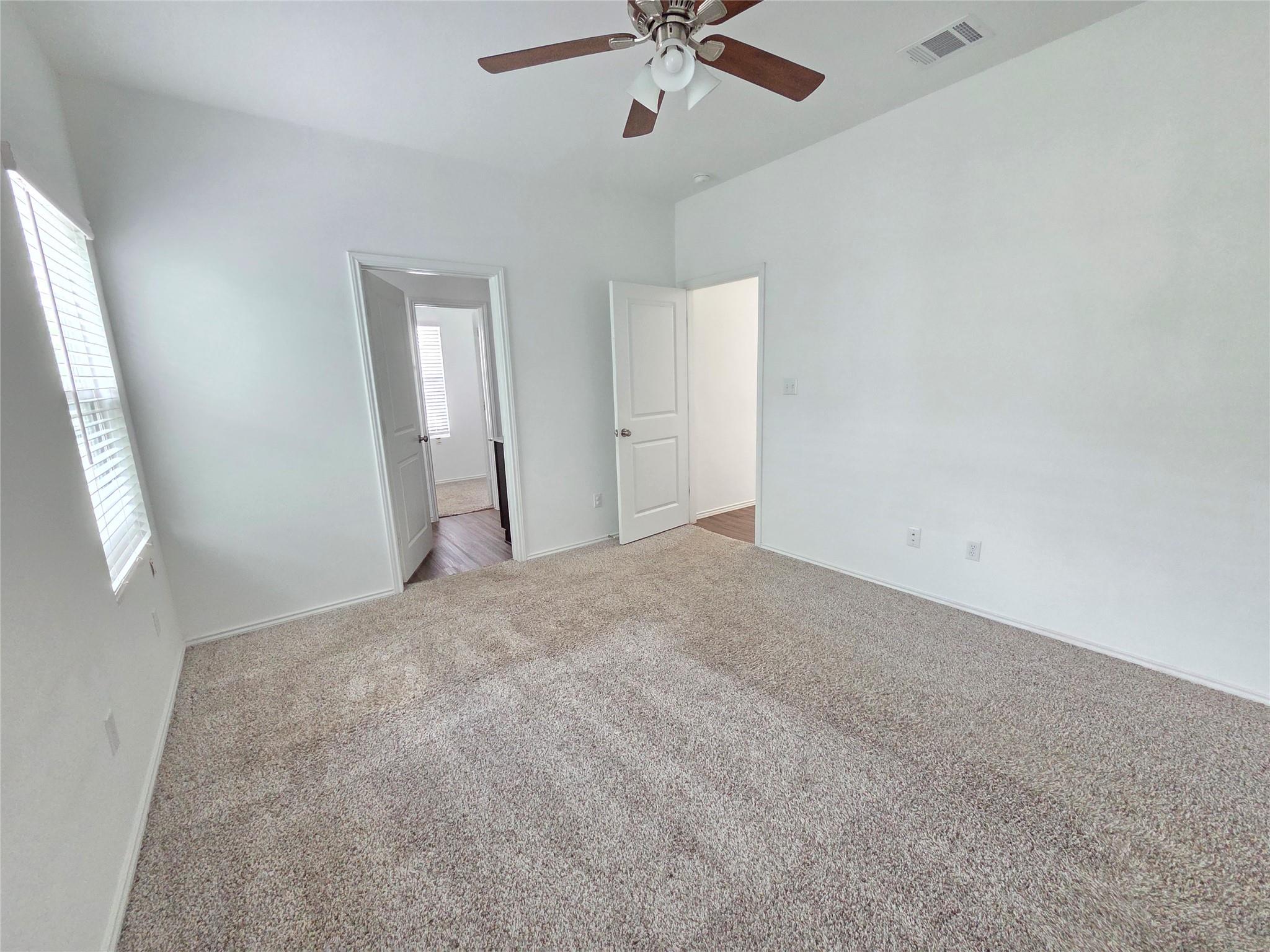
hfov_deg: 106.2
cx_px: 635
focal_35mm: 13
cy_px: 476
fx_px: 477
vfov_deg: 89.9
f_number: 2.2
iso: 800
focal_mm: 2.2
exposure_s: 1/60
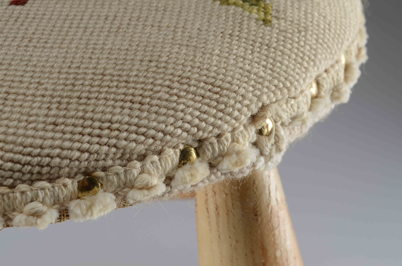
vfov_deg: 16.5
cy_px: 133
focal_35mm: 82
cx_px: 201
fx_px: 919
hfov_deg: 24.7
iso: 100
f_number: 14
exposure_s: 1/80
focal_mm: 55
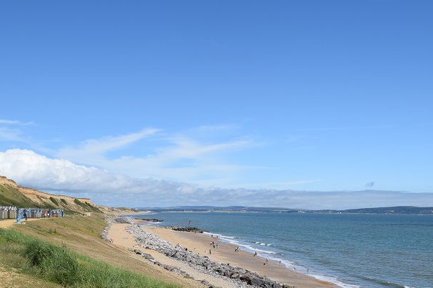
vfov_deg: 28.5
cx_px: 159
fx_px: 553
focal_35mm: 46
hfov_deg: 42.4
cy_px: 236
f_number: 11
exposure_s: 1/500
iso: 250
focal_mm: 18
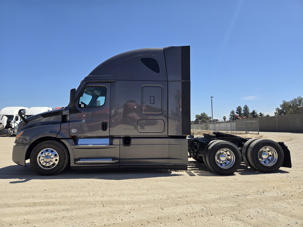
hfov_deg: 73.9
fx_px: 201
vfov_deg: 58.9
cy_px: 114
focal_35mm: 23
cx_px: 152
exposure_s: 1/1695
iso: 25
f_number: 1.8
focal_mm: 5.4
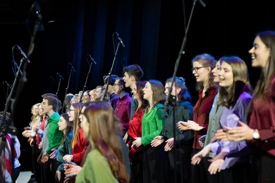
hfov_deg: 23.9
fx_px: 649
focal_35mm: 85
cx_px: 138
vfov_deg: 16.1
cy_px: 92
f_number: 3.5
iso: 1000
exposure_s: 1/160
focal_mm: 85
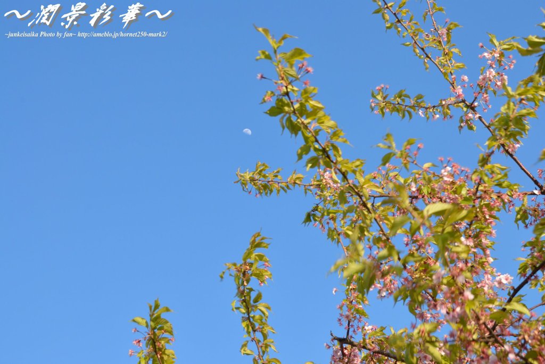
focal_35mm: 60
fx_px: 909
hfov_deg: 33.4
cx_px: 272
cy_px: 182
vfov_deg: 22.7
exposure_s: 1/60
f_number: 13
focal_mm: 40
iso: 100
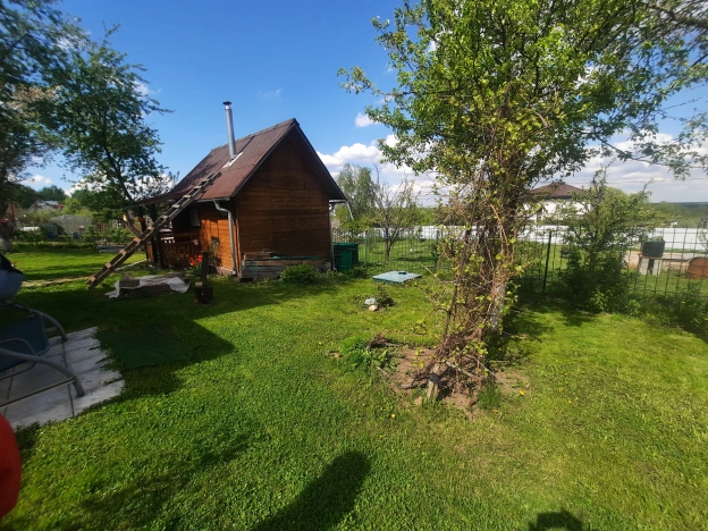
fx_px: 266
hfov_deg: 106.2
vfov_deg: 89.9
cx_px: 354
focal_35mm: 13
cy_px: 266
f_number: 2.2
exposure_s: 1/1214
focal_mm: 1.74
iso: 40
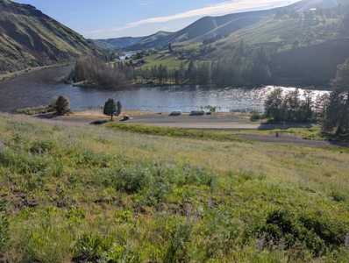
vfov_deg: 57.0
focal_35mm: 24
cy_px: 132
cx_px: 174
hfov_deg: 71.5
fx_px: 242
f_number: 1.68
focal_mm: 6.9
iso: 19
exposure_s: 1/2445
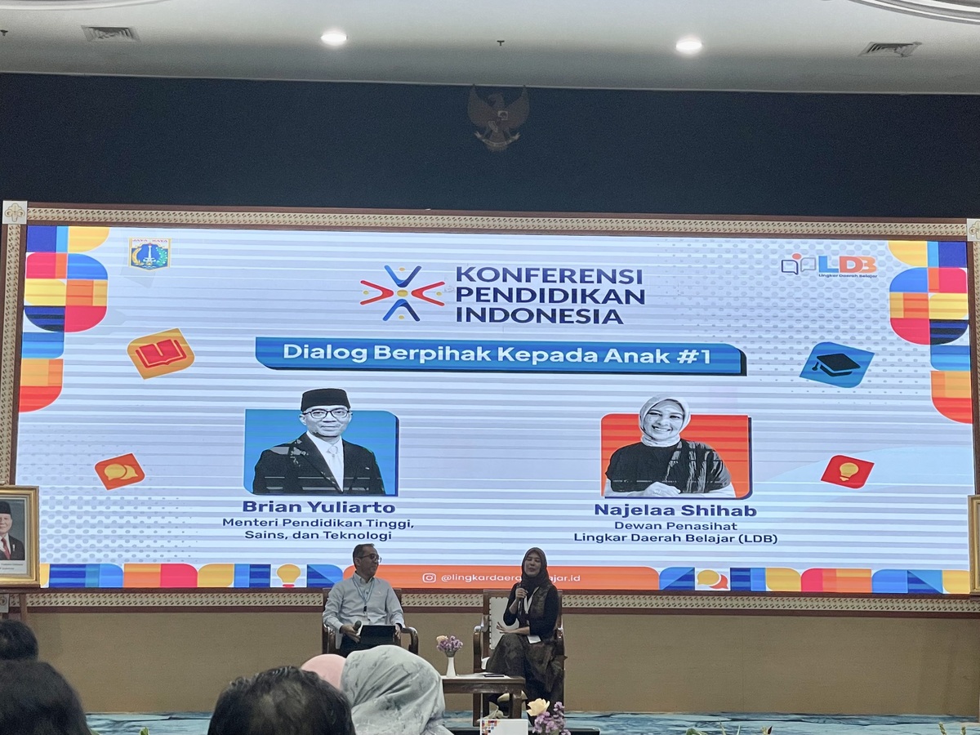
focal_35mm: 52
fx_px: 1472
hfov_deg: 36.8
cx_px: 490
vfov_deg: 28.0
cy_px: 368
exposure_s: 1/100
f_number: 2
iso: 80
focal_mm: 6
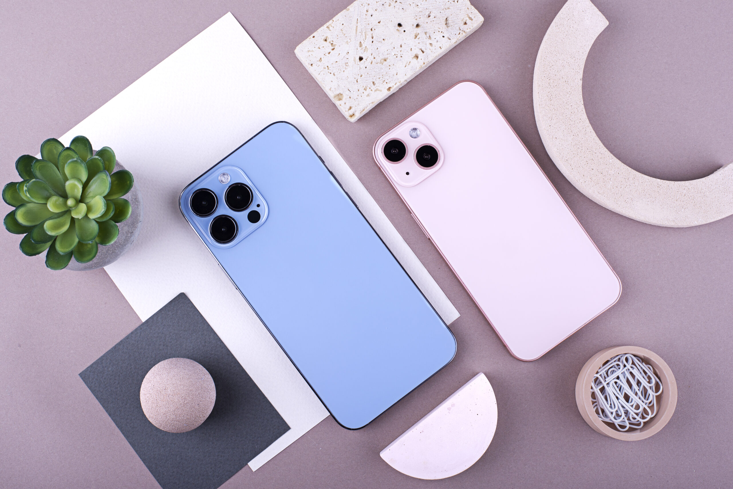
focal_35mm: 50
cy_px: 244
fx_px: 1018
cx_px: 366
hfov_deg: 39.6
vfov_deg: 27.0
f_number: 9
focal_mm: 50
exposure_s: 1/100
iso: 100
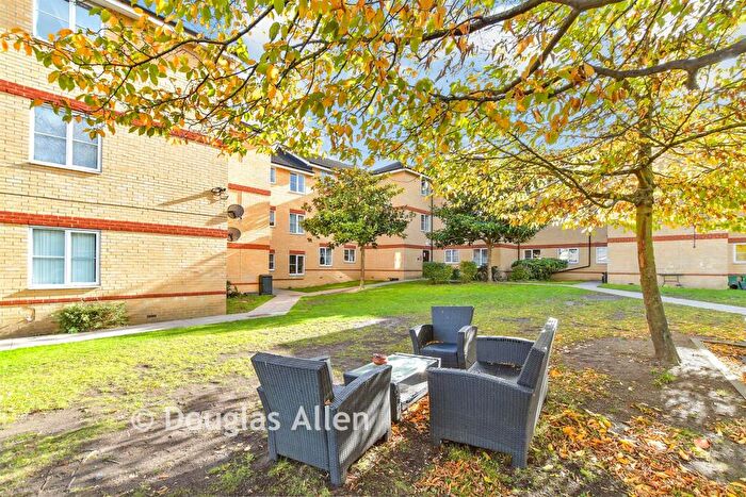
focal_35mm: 15
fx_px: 311
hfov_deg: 100.4
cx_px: 373
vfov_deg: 77.4
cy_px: 248
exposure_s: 1/60
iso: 160
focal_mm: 10
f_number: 8
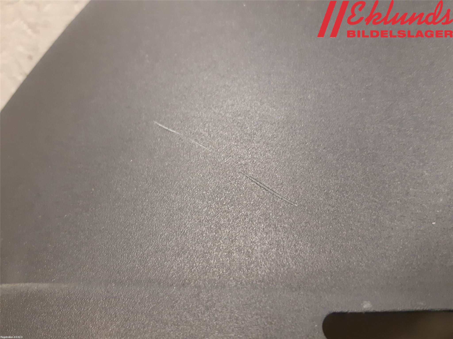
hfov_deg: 67.3
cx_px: 226
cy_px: 170
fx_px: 340
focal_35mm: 26
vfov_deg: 53.1
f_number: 1.7
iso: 250
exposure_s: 1/25
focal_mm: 3.93
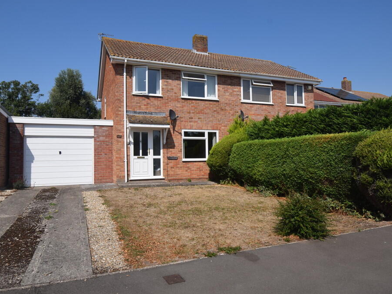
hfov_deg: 70.4
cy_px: 147
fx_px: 278
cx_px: 188
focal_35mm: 25
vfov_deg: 55.7
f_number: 11
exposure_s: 1/500
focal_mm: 15
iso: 200
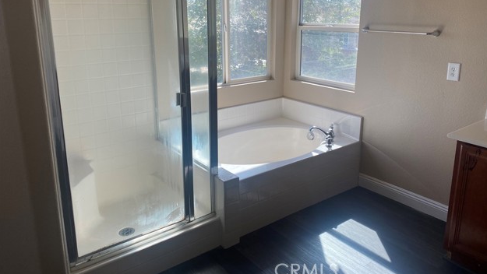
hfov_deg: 66.0
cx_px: 247
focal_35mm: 29
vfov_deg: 39.8
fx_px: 375
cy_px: 95
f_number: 1.8
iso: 32
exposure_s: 1/344
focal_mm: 4.25
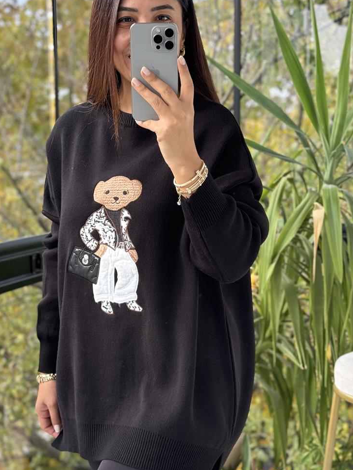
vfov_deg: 29.4
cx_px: 171
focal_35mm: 66
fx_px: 897
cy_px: 239
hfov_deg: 22.3
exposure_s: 1/123
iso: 80
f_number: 1.78
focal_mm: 6.76
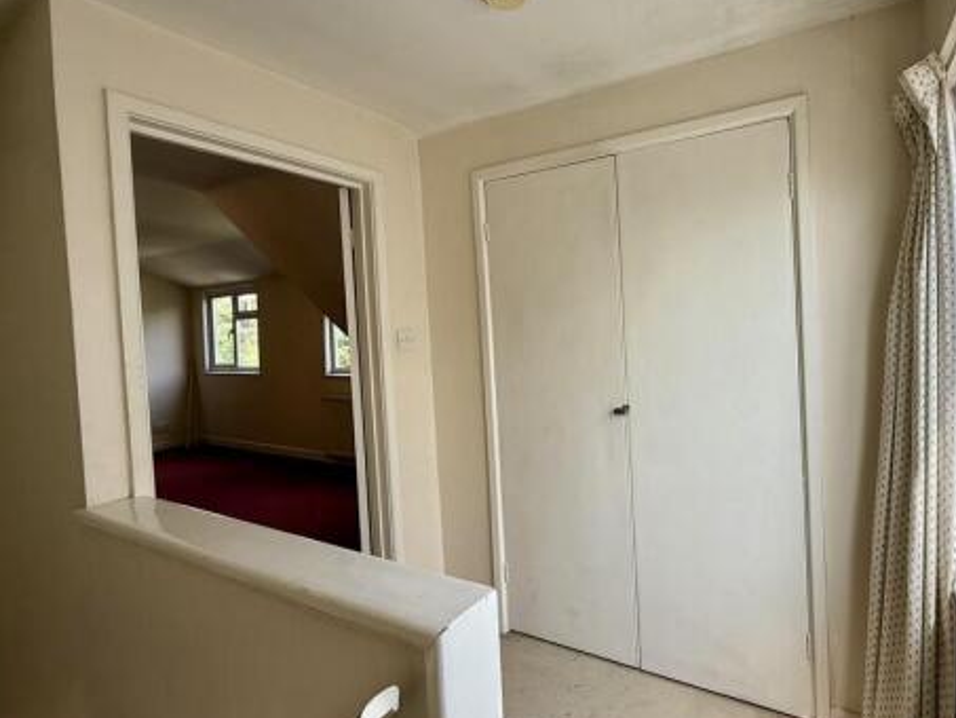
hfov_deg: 86.0
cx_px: 598
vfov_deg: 71.5
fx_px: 497
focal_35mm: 18
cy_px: 330
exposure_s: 1/184
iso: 50
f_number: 2.2
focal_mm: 2.22
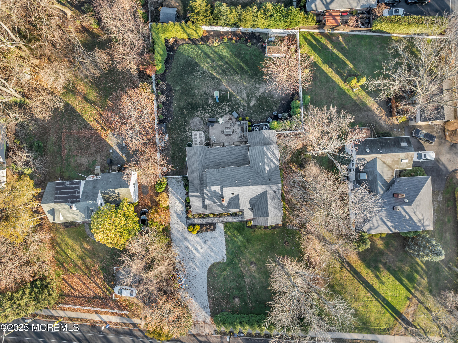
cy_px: 172
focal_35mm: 24
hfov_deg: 71.6
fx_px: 317
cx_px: 229
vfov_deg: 56.8
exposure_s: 1/160
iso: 130
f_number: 2.8
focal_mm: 12.29
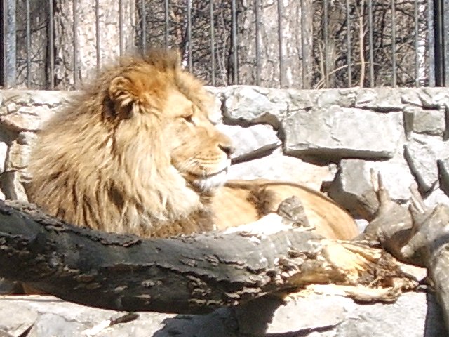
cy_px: 168
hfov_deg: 22.5
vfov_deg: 17.0
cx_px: 224
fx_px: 1128
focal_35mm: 87
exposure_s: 1/125
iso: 71
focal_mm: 22.74
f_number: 4.9
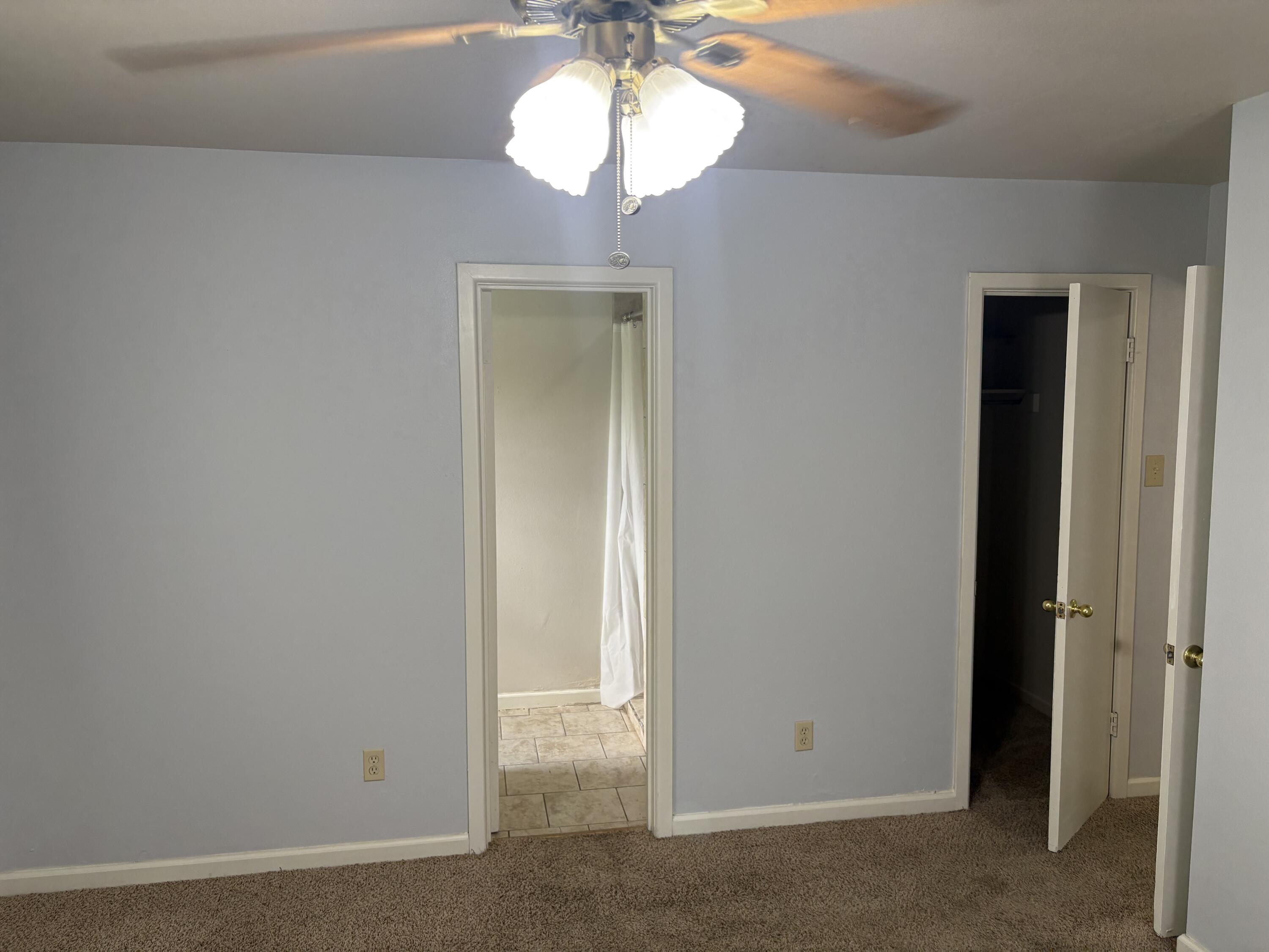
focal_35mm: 26
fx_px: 953
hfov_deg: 67.3
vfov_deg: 53.1
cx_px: 634
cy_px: 476
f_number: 1.6
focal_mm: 5.96
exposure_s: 1/60
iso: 125
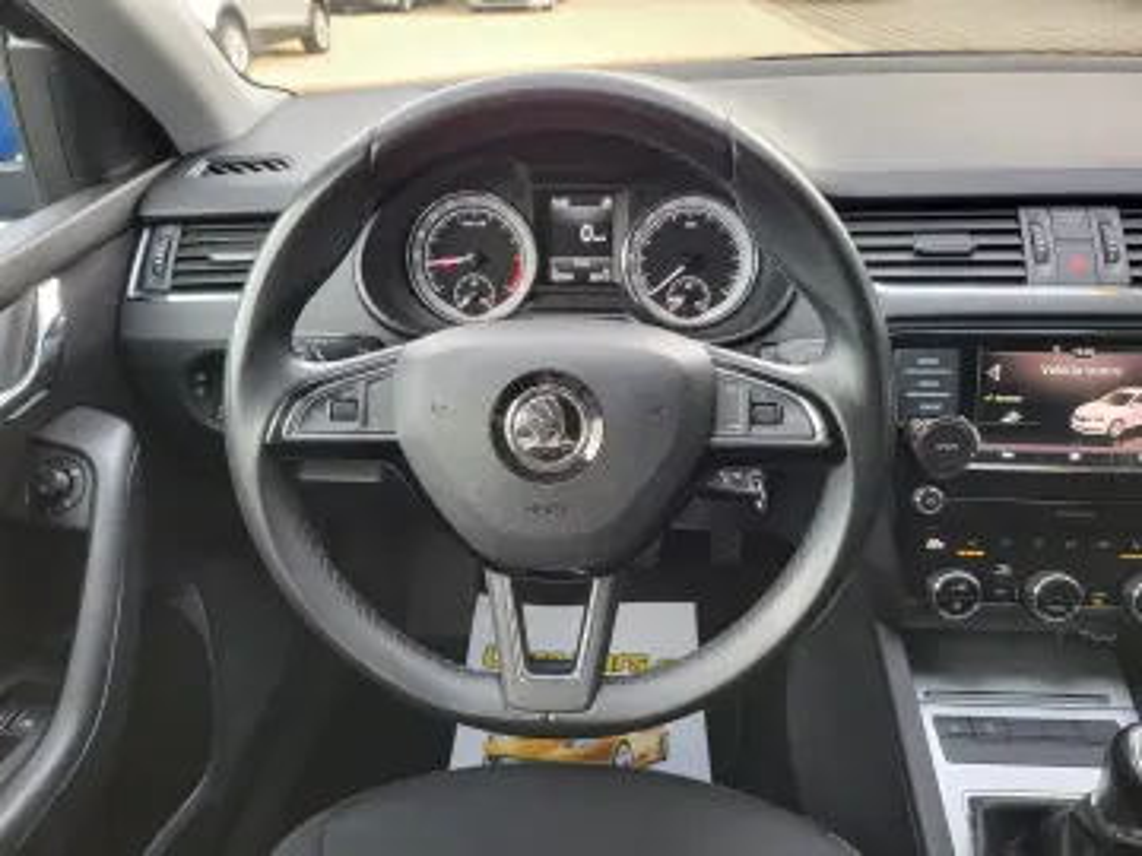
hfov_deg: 71.6
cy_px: 428
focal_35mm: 24
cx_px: 571
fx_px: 792
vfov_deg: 56.8
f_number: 1.8
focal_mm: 5
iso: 200
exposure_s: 1/100
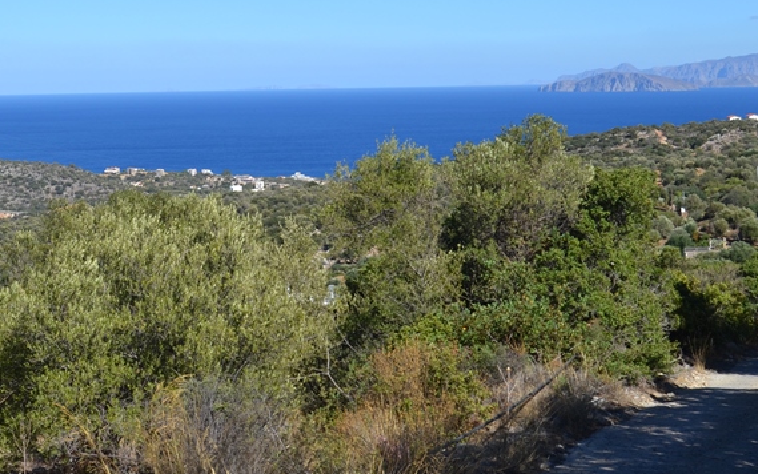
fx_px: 1364
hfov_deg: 30.5
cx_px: 181
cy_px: 128
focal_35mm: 66
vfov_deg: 19.6
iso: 100
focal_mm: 24
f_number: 8
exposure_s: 1/250
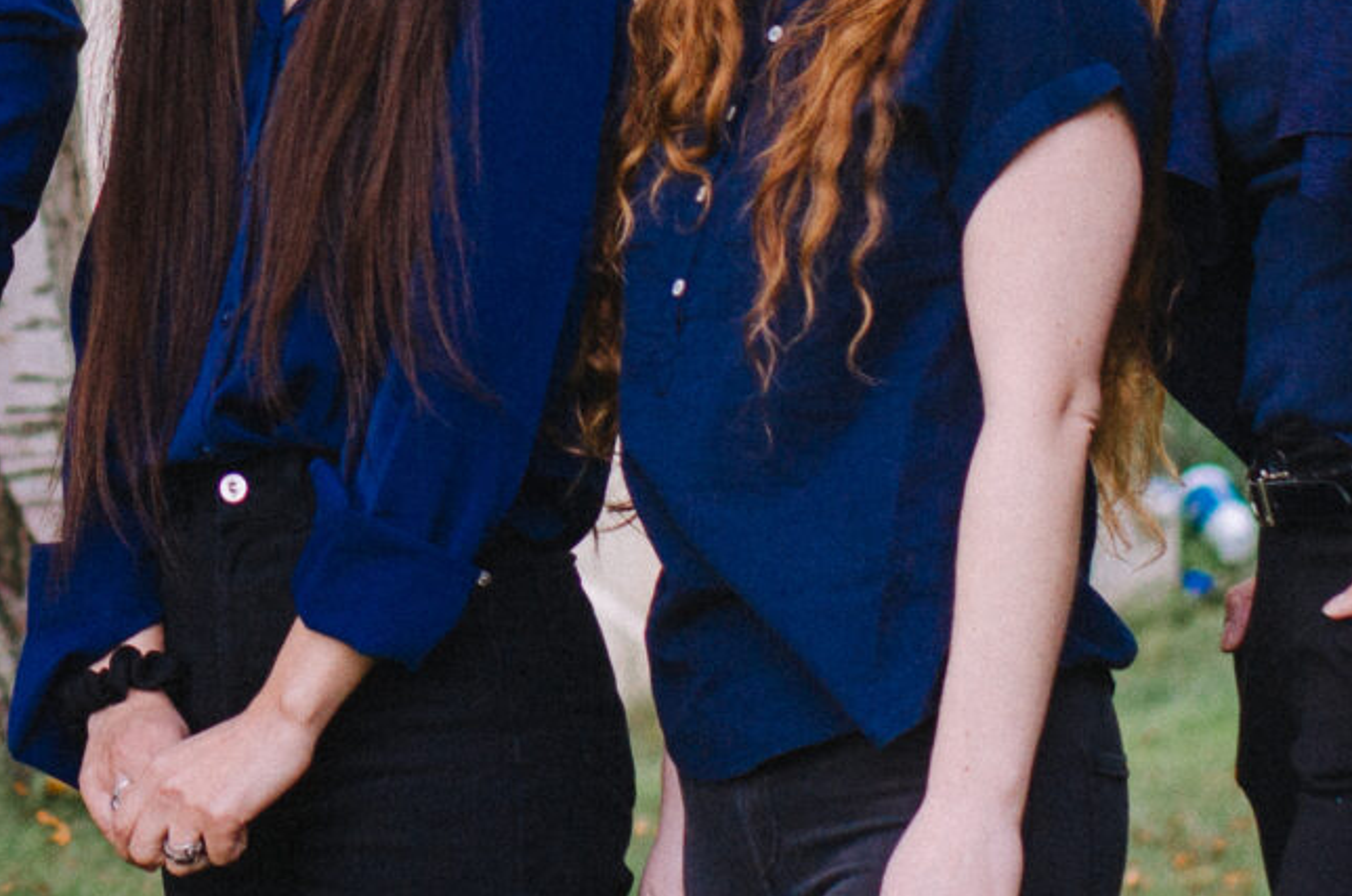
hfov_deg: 6.9
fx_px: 11172
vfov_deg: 4.6
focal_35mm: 298
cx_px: -411
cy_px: -363
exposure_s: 1/1000
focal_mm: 50
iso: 400
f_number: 2.5
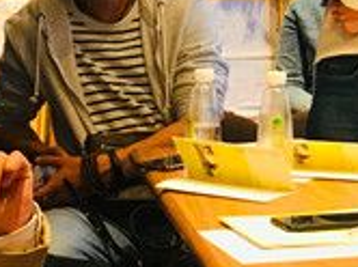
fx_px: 1446
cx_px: 352
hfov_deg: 13.9
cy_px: -52
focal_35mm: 140
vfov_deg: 10.4
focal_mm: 4.15
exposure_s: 1/17
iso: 40
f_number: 2.2
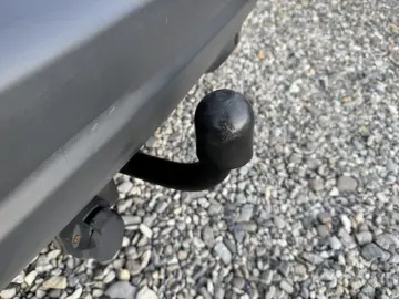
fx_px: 277
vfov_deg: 56.8
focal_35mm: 24
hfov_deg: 71.6
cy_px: 150
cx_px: 200
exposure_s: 1/121
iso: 100
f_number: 1.78
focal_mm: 6.76
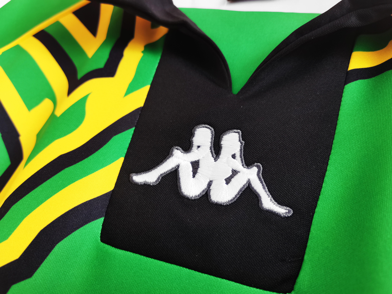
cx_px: 196
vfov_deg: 53.1
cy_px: 147
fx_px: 294
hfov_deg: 67.3
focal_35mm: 26
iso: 160
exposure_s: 1/50
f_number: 1.8
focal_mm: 5.58
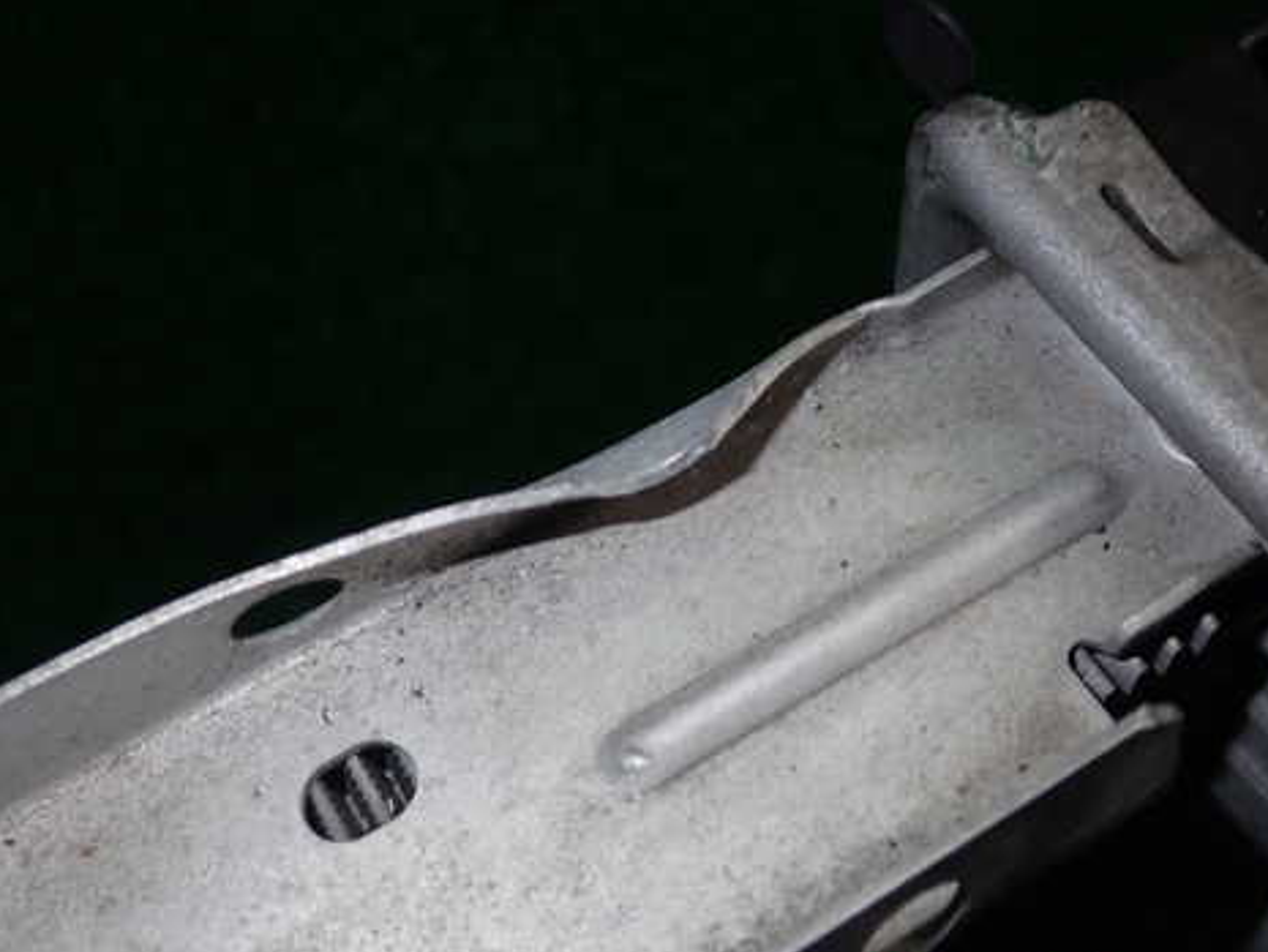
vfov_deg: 29.7
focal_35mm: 49
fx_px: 1795
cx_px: 676
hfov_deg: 38.9
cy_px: 409
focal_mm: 6.83
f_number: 8
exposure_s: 1/40
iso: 200
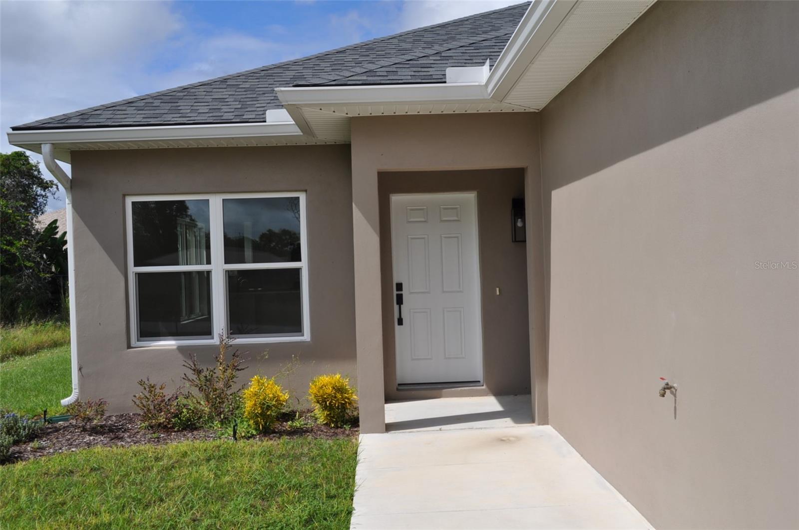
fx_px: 798
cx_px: 400
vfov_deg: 36.8
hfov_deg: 53.2
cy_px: 265
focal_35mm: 36
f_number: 11
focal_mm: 24
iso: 200
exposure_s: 1/500
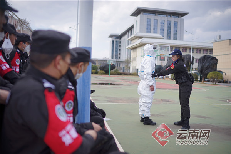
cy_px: 77
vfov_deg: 37.9
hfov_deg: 54.4
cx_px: 116
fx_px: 225
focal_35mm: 35
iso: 100
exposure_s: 1/2500
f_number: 1.6
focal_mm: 35
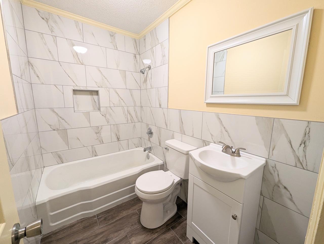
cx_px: 162
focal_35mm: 13
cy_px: 122
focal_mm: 1.95
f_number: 2.2
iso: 87
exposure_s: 1/24
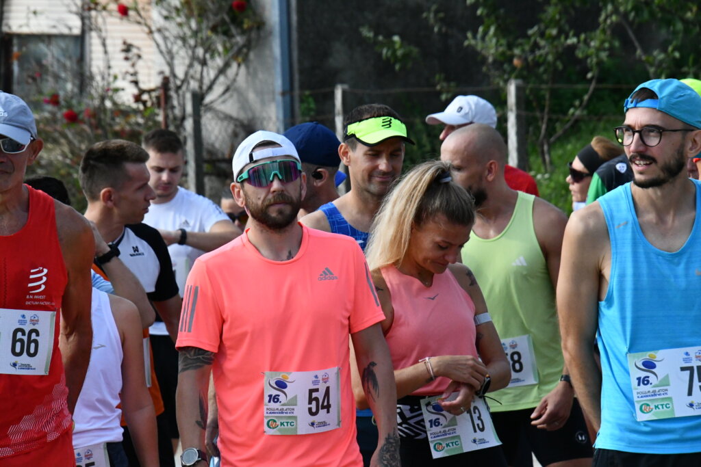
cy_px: 234
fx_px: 4966
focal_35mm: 255
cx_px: 350
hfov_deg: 8.1
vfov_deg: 5.4
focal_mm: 170
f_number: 8
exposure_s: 1/4000
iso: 3200
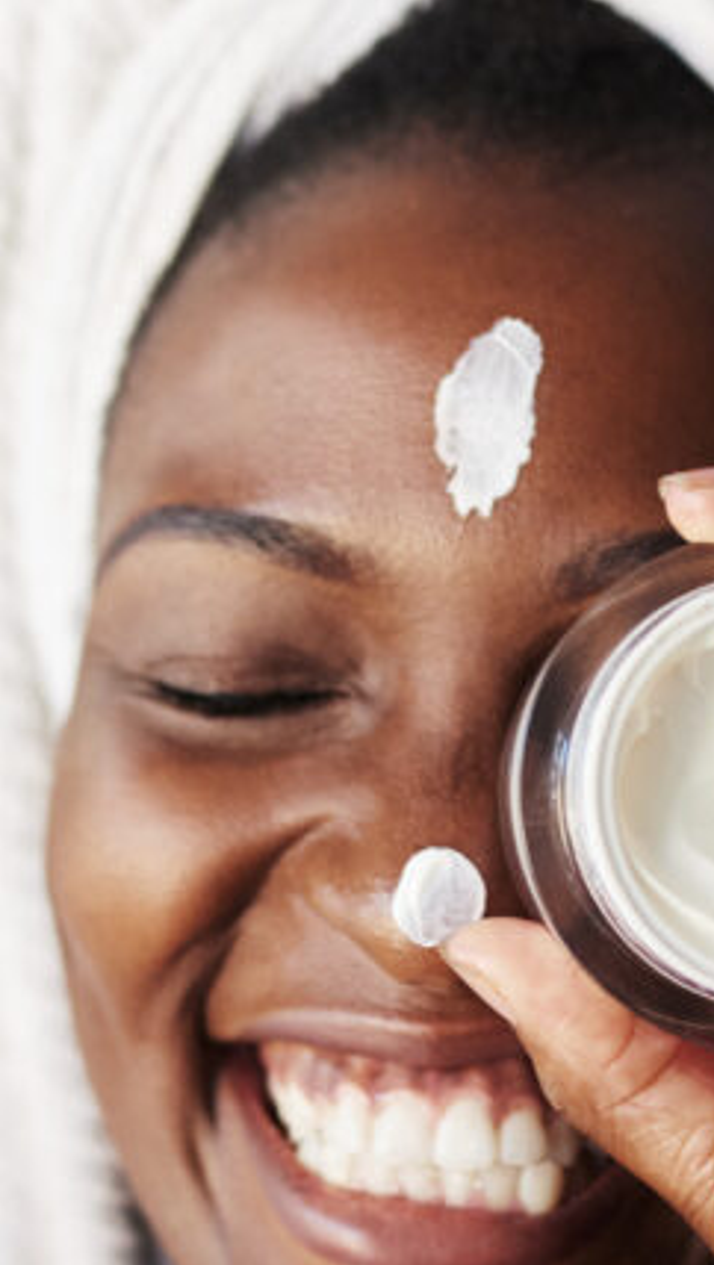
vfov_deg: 25.9
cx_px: 611
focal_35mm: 82
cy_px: 635
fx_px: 2754
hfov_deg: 14.7
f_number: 2
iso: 400
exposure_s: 1/250
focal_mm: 35
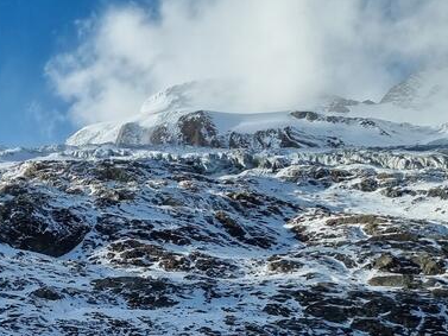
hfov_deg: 25.6
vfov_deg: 19.2
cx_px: -33
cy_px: 438
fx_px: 919
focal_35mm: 71
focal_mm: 5.4
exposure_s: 1/4576
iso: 50
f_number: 1.8
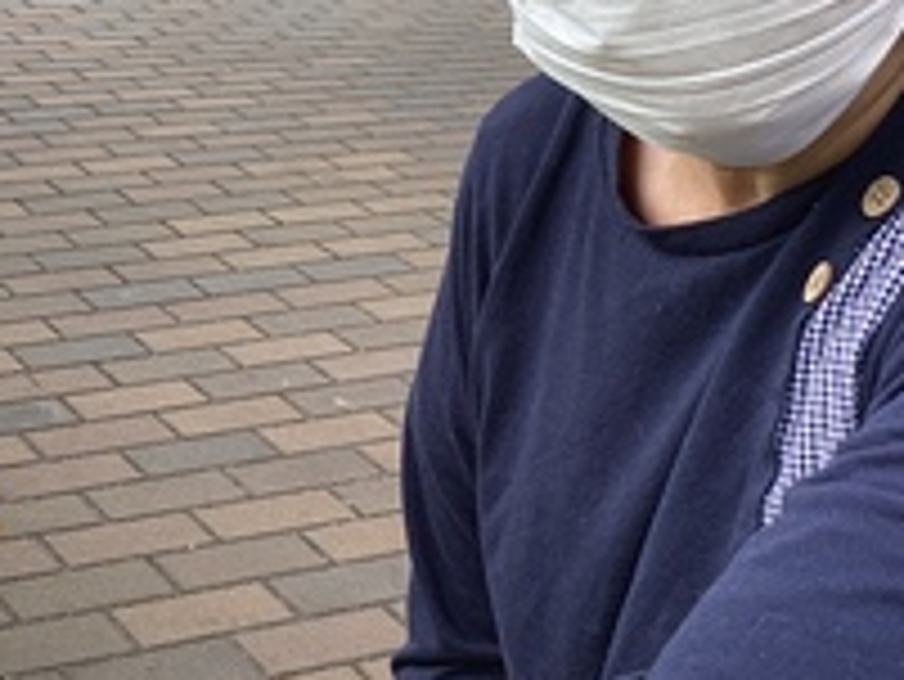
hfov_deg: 25.0
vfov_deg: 19.1
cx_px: 220
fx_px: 2012
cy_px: 254
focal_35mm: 77
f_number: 2.4
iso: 25
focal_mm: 3.3
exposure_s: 1/225
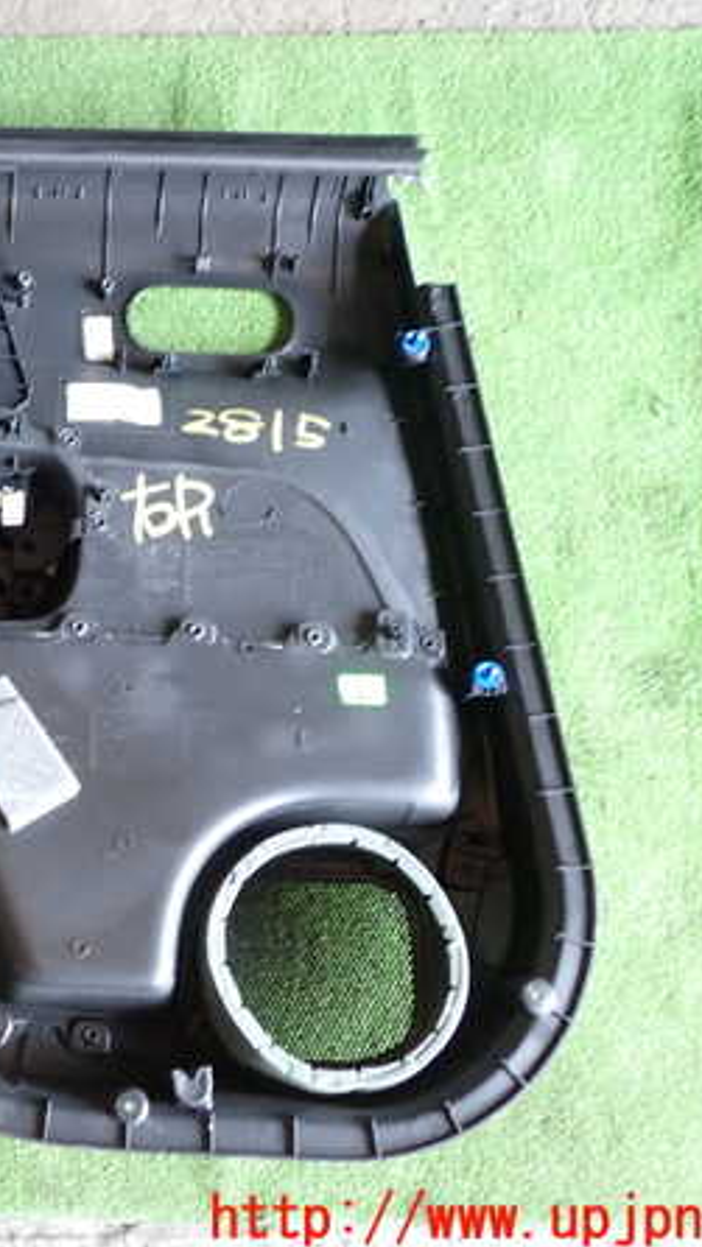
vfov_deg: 46.4
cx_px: 3
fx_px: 1455
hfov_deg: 25.8
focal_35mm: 44
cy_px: 626
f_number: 2.3
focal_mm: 5.4
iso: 200
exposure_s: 1/40
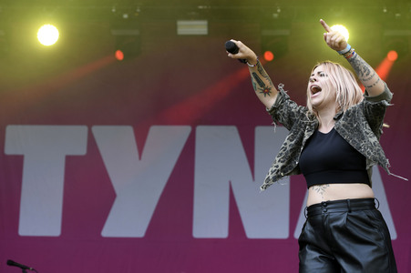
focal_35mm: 70
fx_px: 799
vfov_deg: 19.4
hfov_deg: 28.9
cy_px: 136
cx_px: 206
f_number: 4
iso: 640
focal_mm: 70
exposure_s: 1/800
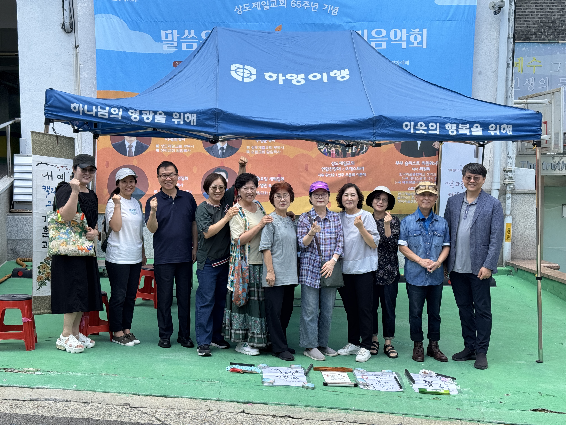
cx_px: 283
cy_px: 212
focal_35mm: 48
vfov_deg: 30.3
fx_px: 785
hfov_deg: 39.7
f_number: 1.78
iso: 64
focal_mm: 6.76
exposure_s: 1/563
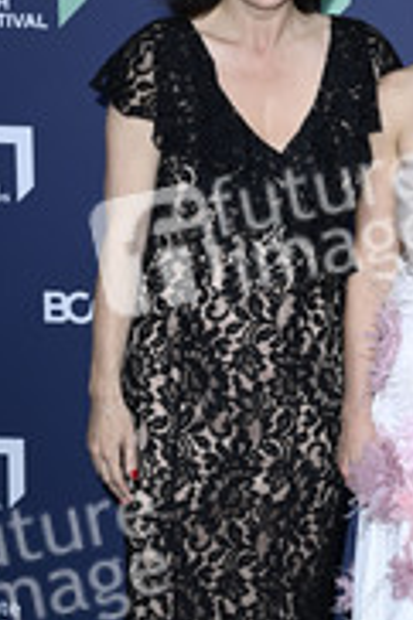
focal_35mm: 110
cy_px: 405
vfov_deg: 18.6
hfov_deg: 12.3
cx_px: 365
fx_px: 1896
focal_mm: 50
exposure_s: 1/250
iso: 640
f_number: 6.3
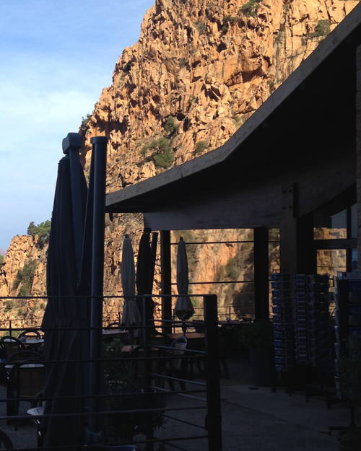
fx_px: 881
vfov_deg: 28.6
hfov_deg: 22.9
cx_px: 81
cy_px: 274
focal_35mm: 66
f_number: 2.4
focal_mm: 4.12
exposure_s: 1/1022
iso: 50
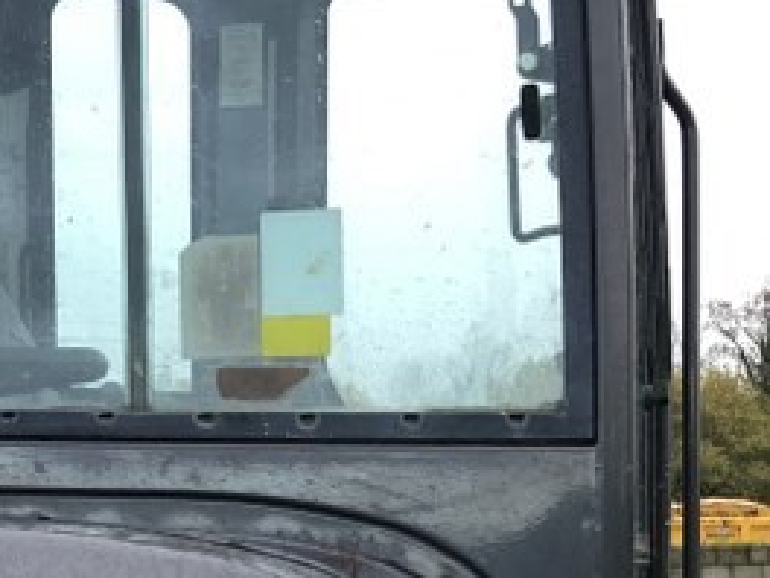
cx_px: 362
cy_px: 870
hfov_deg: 23.0
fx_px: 1891
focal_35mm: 85
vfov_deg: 15.9
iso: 20
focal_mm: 3.99
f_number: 1.8
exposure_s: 1/30
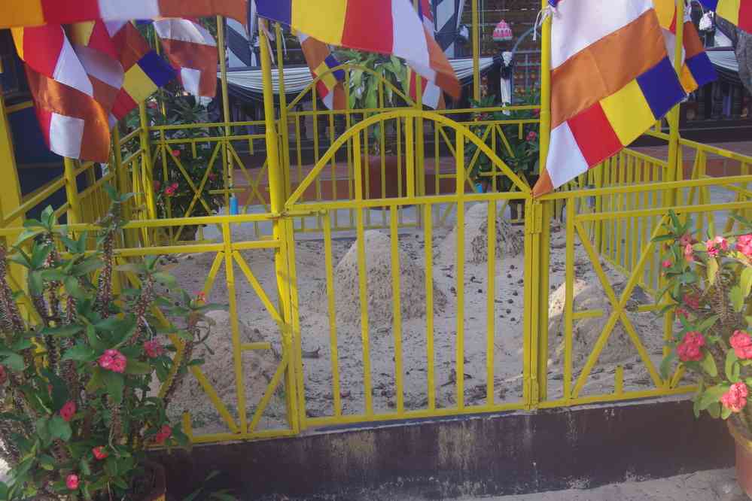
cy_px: 250
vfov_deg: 34.2
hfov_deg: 49.6
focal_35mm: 39
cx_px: 376
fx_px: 815
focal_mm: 26
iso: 200
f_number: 6.3
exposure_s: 1/50
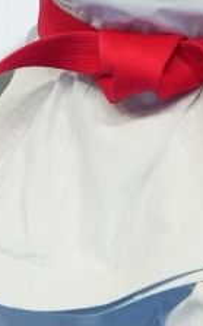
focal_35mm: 1520
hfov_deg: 0.9
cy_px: 58
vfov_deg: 1.4
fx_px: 13481
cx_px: 142
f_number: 2.8
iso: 1000
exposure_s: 1/500
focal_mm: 185
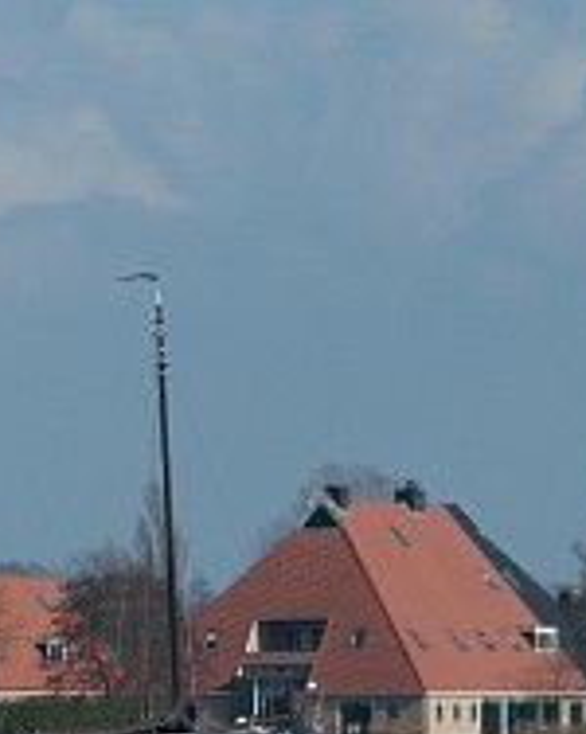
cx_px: -168
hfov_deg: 3.8
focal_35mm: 405
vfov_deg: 4.8
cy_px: 332
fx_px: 8794
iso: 400
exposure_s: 1/1000
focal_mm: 120
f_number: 9.5
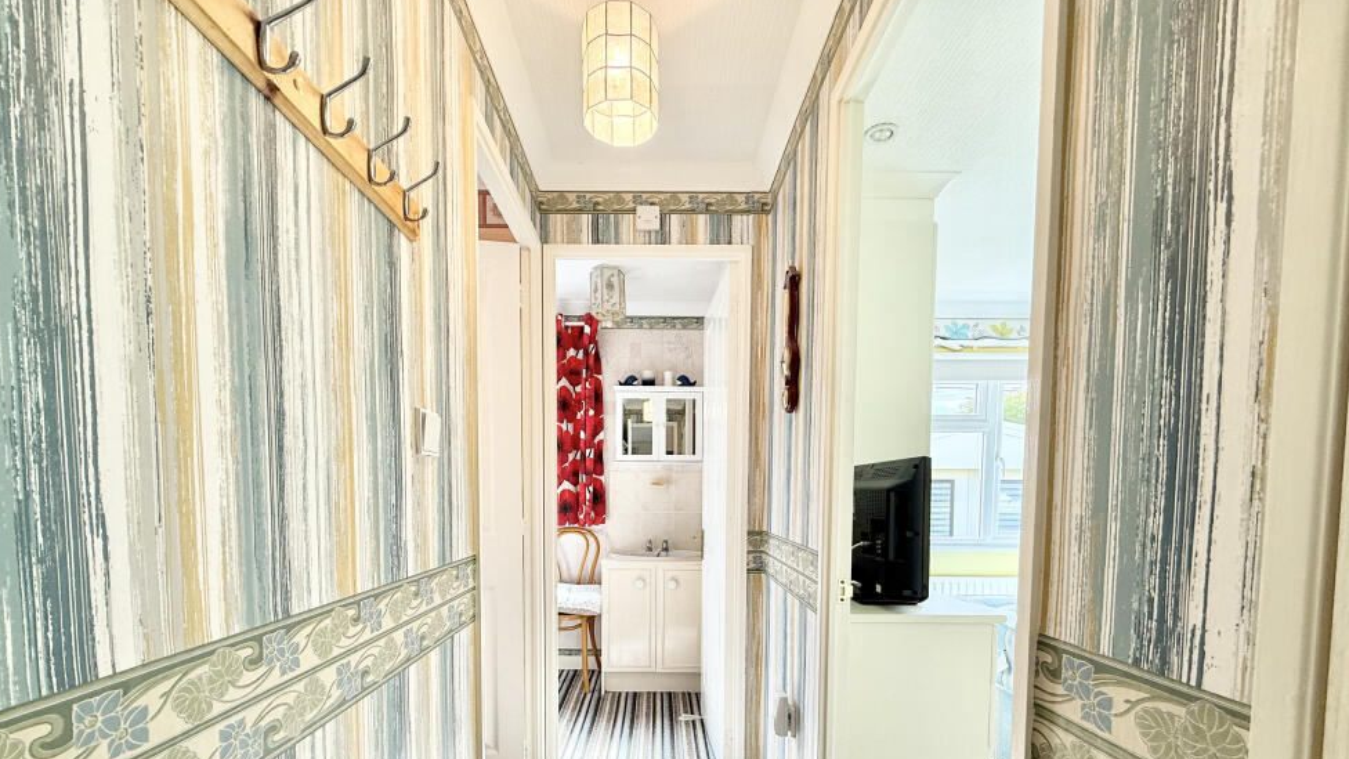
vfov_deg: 64.8
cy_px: 524
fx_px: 572
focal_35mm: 16
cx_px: 663
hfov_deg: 99.4
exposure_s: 1/141
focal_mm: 2.22
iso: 50
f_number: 2.2
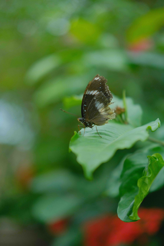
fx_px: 362
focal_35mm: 53
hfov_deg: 25.5
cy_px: 123
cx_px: 82
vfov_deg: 37.5
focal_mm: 35
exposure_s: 1/850
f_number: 2
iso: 640
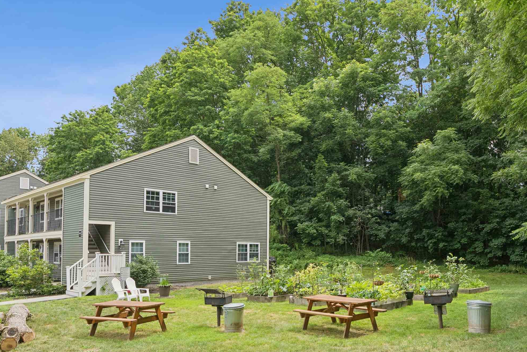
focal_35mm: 28
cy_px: 239
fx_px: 410
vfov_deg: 45.6
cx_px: 305
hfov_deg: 65.1
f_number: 7.1
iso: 320
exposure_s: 1/250
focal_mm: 18
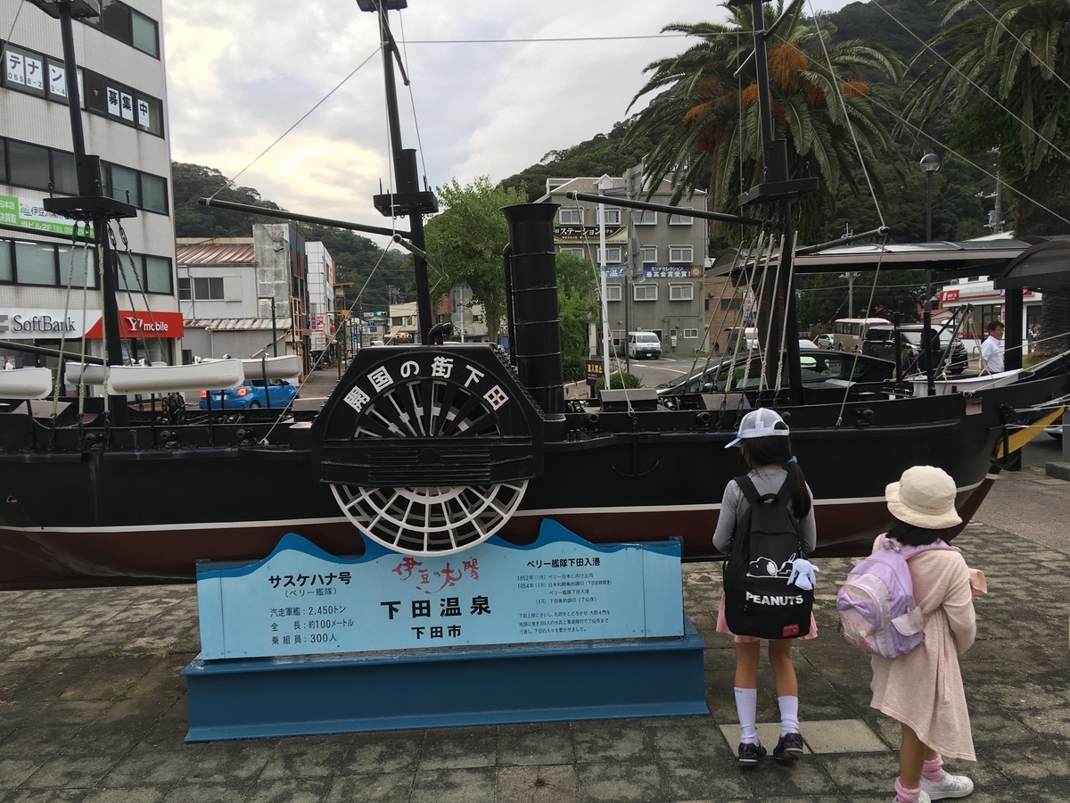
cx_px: 535
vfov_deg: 48.2
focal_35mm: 29
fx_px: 896
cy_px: 402
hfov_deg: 61.7
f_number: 2.2
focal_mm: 4.15
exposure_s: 1/121
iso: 25
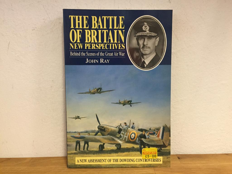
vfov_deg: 48.2
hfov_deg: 61.7
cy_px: 87
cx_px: 116
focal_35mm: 29
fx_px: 194
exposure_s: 1/33
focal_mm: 4.15
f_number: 2.2
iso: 250
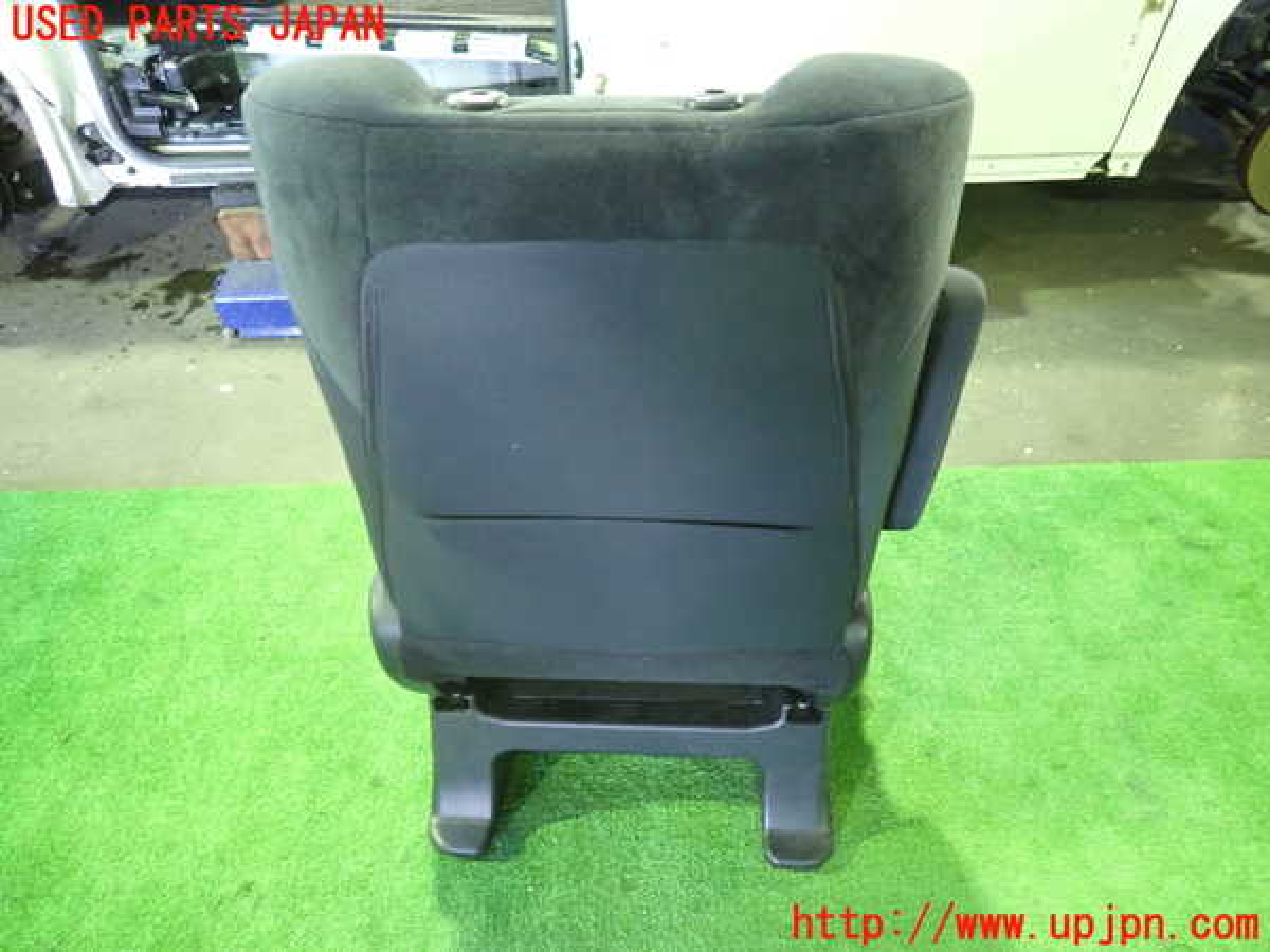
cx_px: 635
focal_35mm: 25
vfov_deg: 54.9
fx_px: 917
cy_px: 476
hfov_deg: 69.4
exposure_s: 1/13
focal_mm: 4.5
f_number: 2
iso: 800
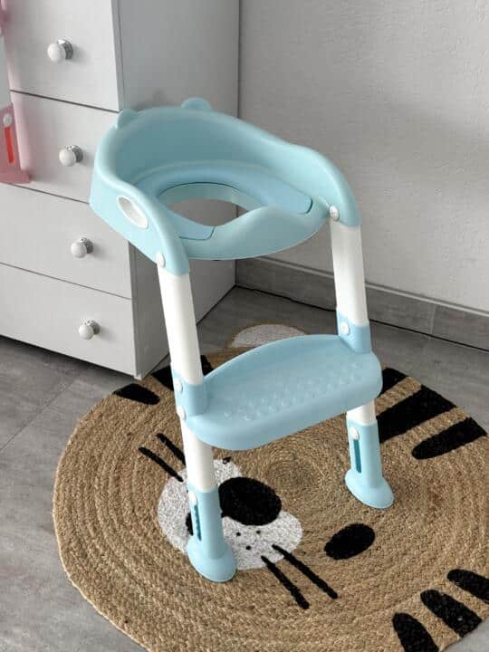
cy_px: 326
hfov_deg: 30.3
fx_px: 904
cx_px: 244
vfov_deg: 39.7
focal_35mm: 48
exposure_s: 1/121
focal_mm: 6.76
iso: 80
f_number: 1.78
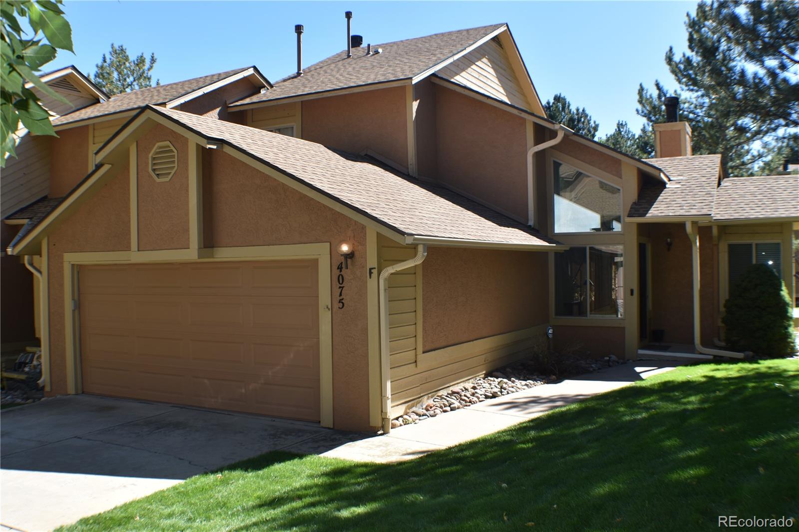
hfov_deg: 45.0
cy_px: 266
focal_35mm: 44
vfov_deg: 30.8
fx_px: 965
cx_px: 400
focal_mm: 29
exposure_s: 1/160
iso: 100
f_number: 6.3
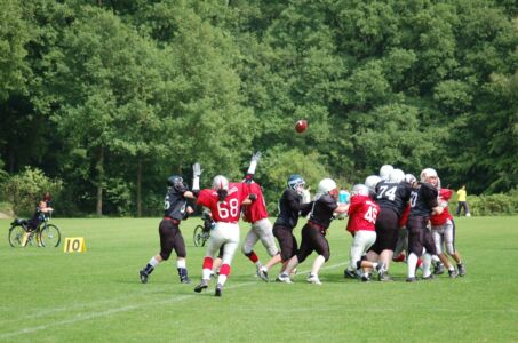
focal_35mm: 165
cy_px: 172
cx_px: 259
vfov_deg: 8.3
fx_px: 2369
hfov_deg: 12.5
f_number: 4.2
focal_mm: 110
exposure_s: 1/1000
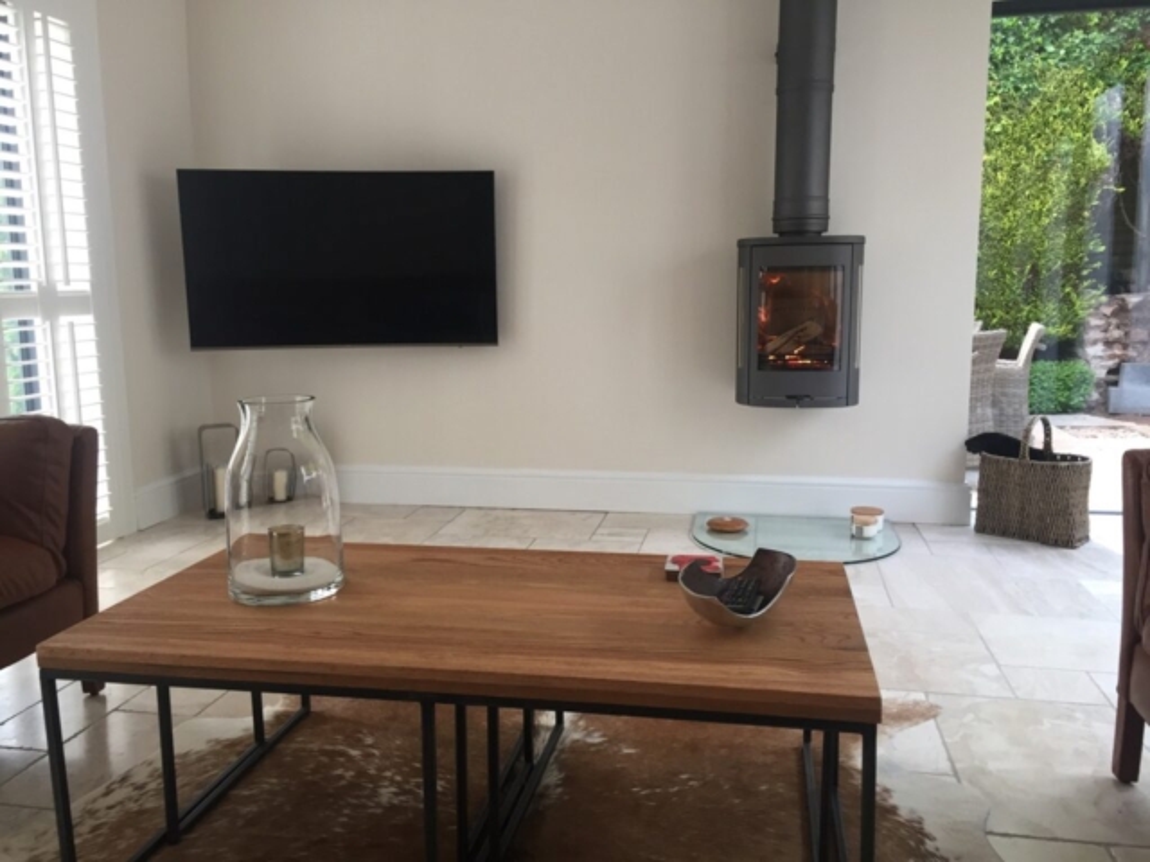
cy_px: 431
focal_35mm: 29
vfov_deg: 48.2
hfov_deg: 61.7
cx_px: 575
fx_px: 963
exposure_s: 1/33
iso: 50
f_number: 2.2
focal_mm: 4.15
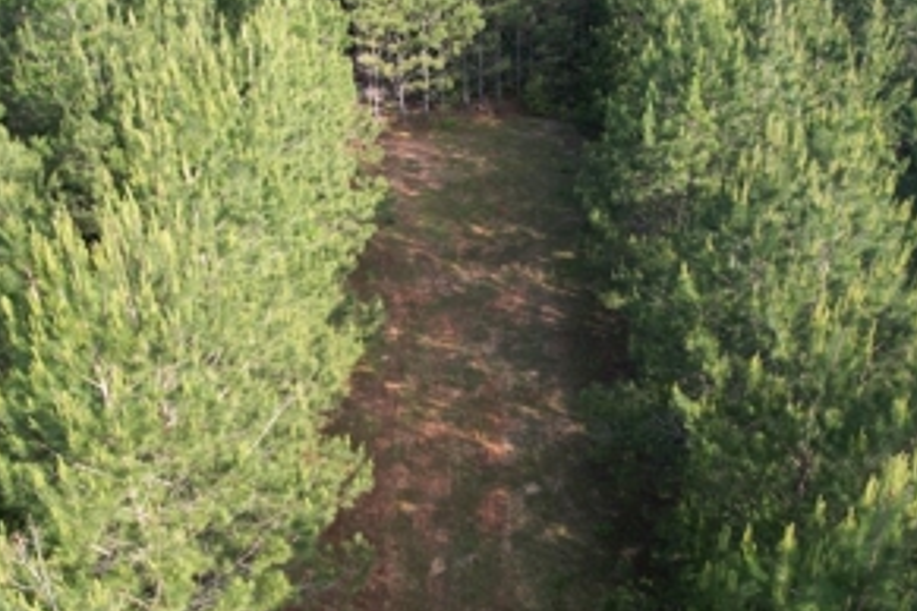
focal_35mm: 34
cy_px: 328
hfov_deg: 55.8
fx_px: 866
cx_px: 470
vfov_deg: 38.9
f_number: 2.8
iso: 100
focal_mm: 8.38
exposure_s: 1/400
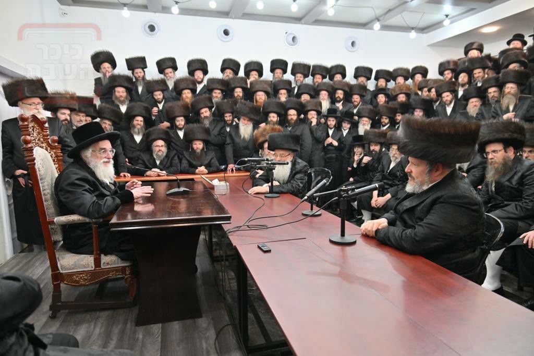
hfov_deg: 73.7
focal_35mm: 24
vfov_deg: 53.1
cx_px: 267
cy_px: 178
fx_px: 356
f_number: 4
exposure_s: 1/200
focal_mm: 24
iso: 800
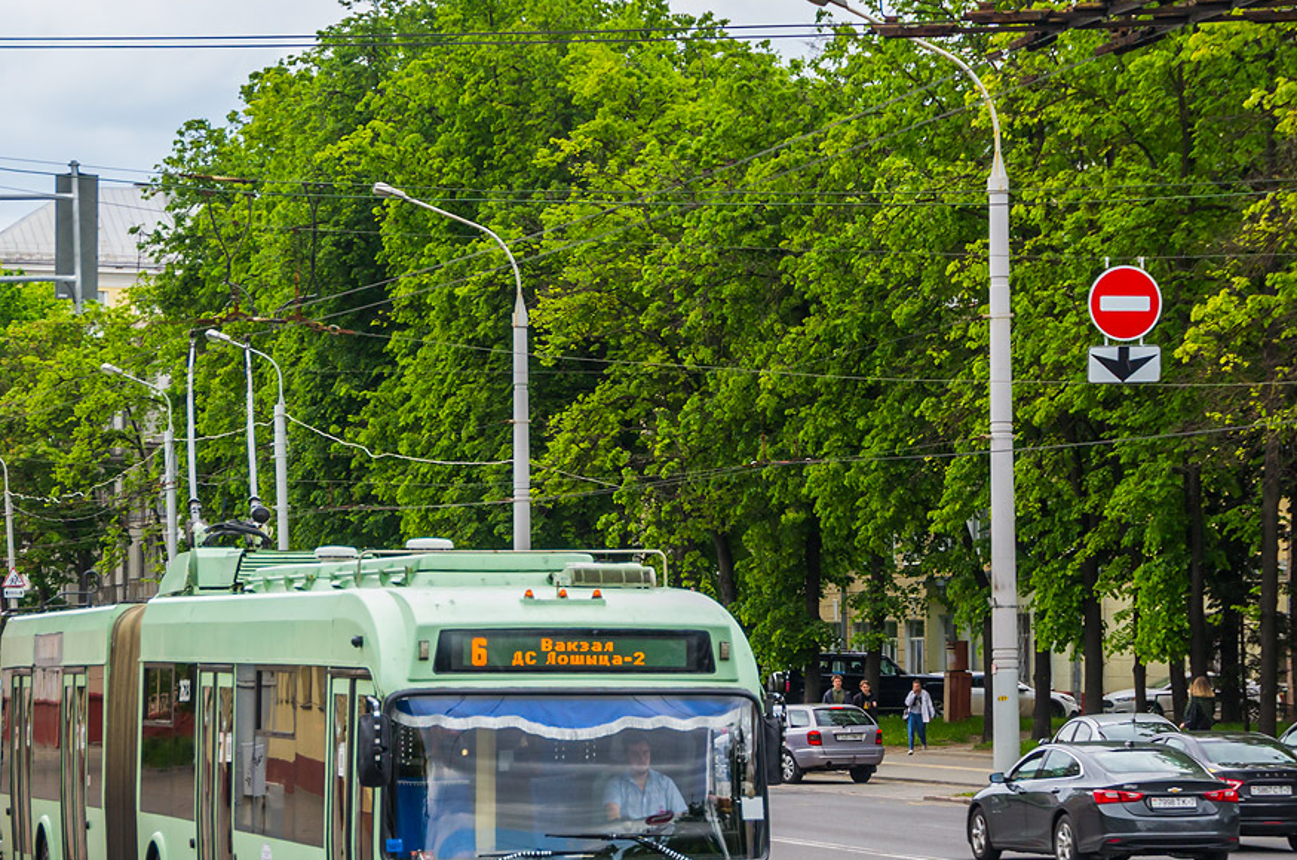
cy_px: 535
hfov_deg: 19.8
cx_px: 505
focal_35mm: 103
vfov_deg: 13.2
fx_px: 3705
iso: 400
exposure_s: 1/640
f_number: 4.8
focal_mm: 50
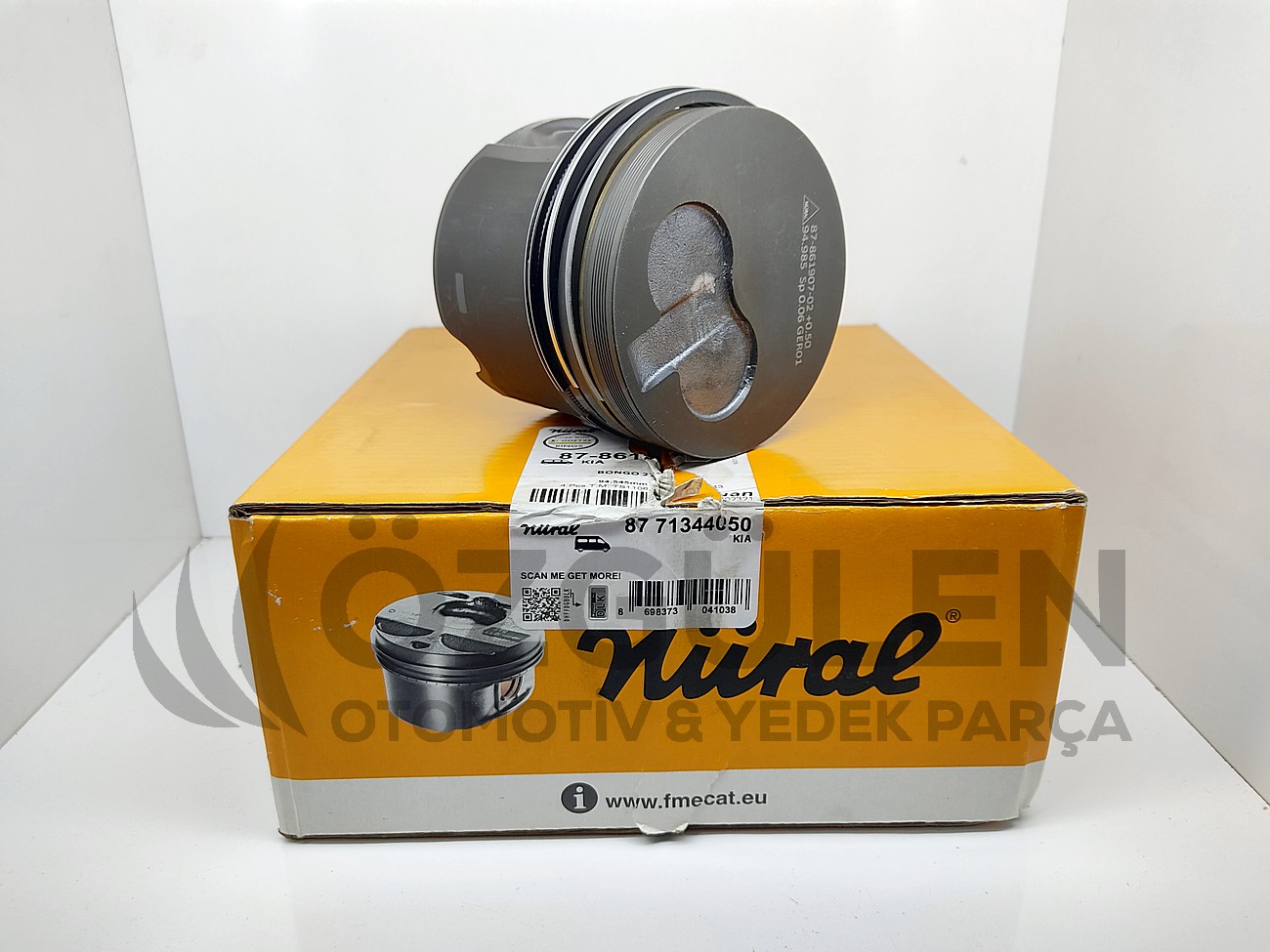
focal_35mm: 26
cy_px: 476
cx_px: 635
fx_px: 954
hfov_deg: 67.3
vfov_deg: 53.1
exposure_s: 1/100
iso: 135
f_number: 1.79
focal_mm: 4.74
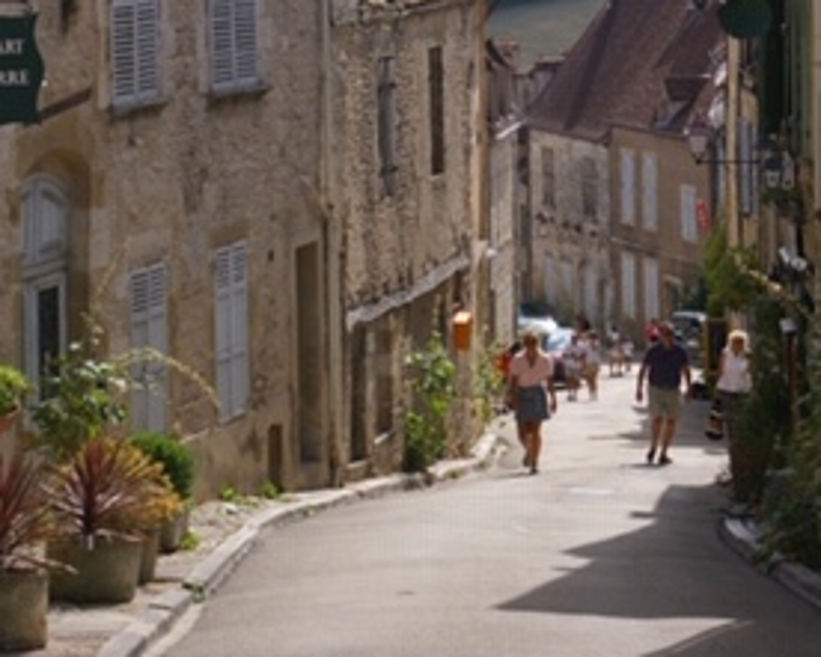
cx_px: 369
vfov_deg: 11.0
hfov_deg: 13.7
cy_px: 74
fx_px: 3405
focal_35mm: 140
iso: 200
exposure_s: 1/750
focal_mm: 43
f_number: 6.7
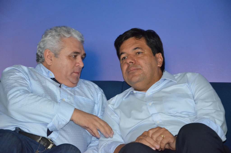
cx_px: 116
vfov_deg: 10.7
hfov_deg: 16.1
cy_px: 76
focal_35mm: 128
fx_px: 816
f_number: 5.6
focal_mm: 85
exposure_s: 1/60
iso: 3200
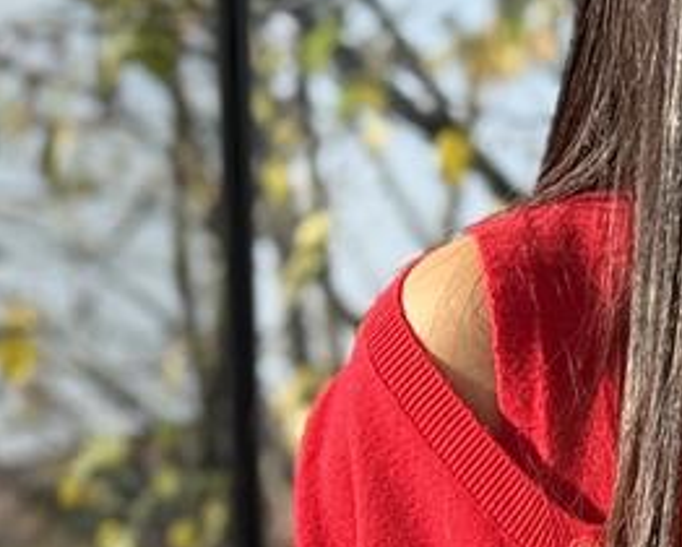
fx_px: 4808
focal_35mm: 238
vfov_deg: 6.4
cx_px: 963
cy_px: 1004
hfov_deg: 8.0
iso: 80
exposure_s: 1/885
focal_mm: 6.76
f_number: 1.78
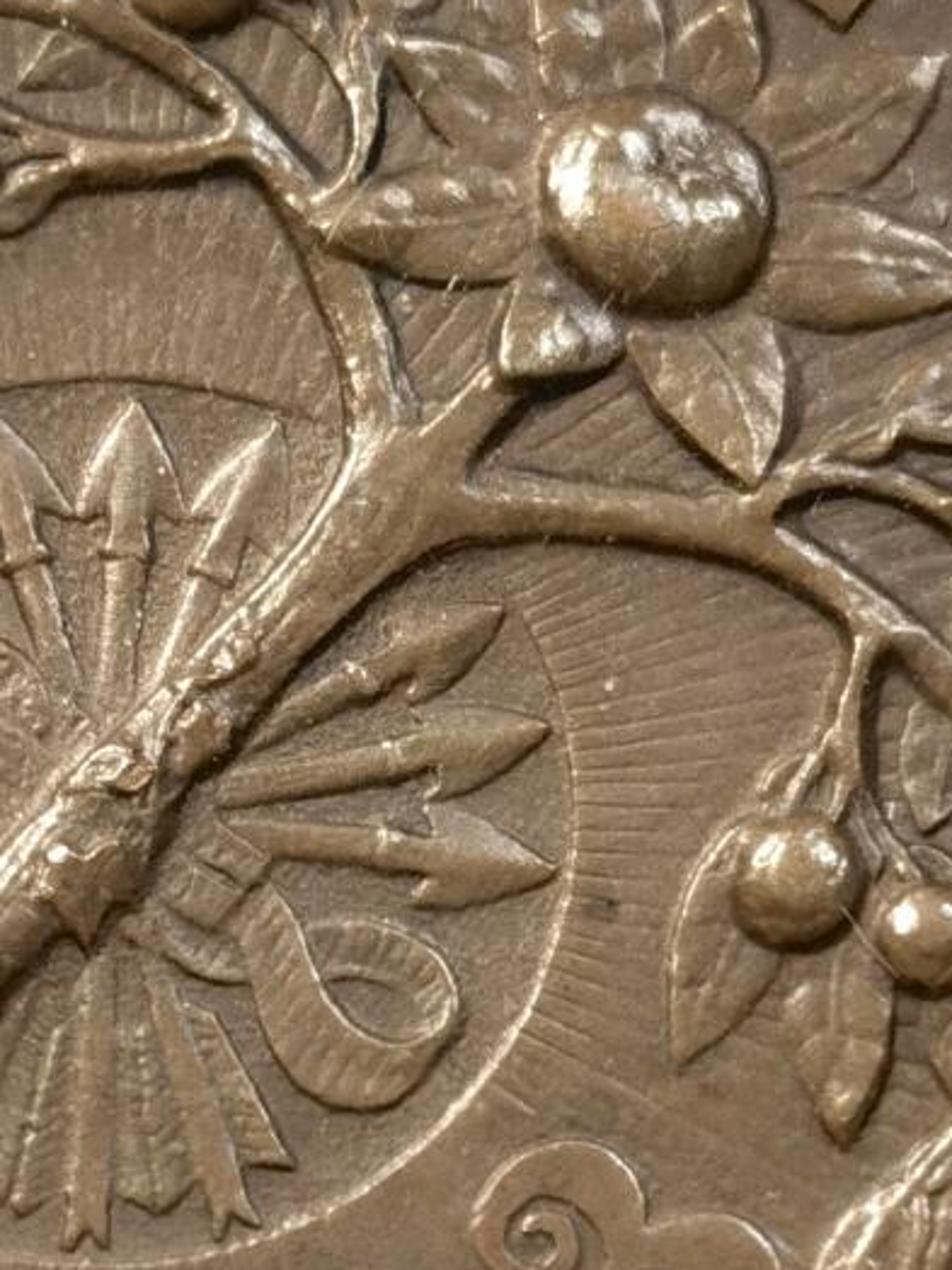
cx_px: 85
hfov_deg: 7.8
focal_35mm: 189
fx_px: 6930
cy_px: 952
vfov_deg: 10.4
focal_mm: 5.56
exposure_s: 1/100
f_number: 1.6
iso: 100
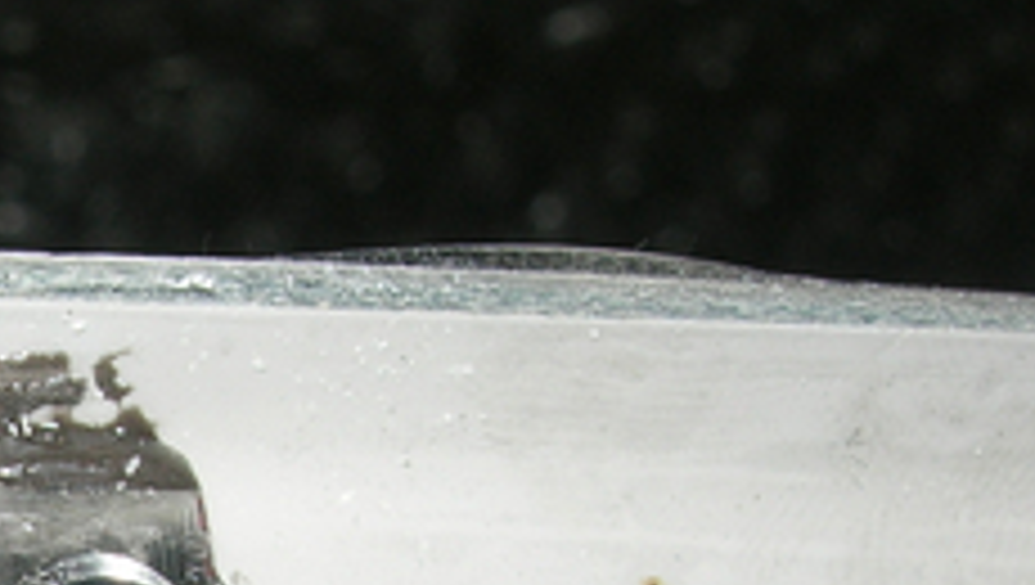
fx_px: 3160
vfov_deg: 10.3
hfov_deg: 17.8
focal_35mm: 115
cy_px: 850
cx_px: -184
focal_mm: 7.8
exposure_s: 1/60.1
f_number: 4.8
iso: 64
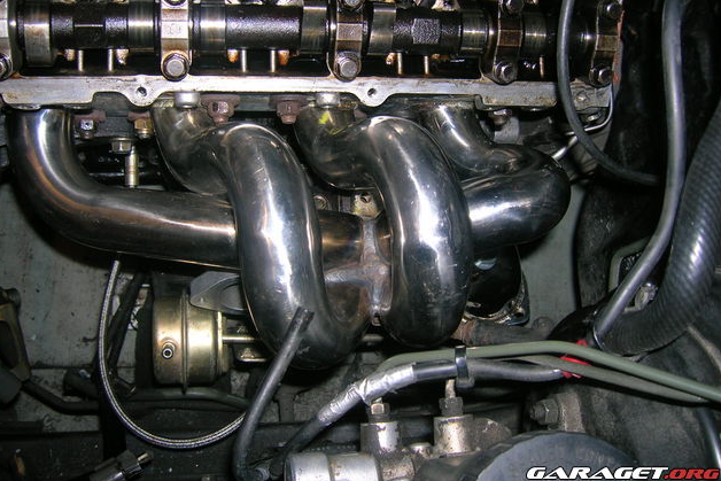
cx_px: 356
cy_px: 210
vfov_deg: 36.8
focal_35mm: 36
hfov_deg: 53.1
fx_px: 721
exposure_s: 1/60.1
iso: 50
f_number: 2.9
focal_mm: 5.7
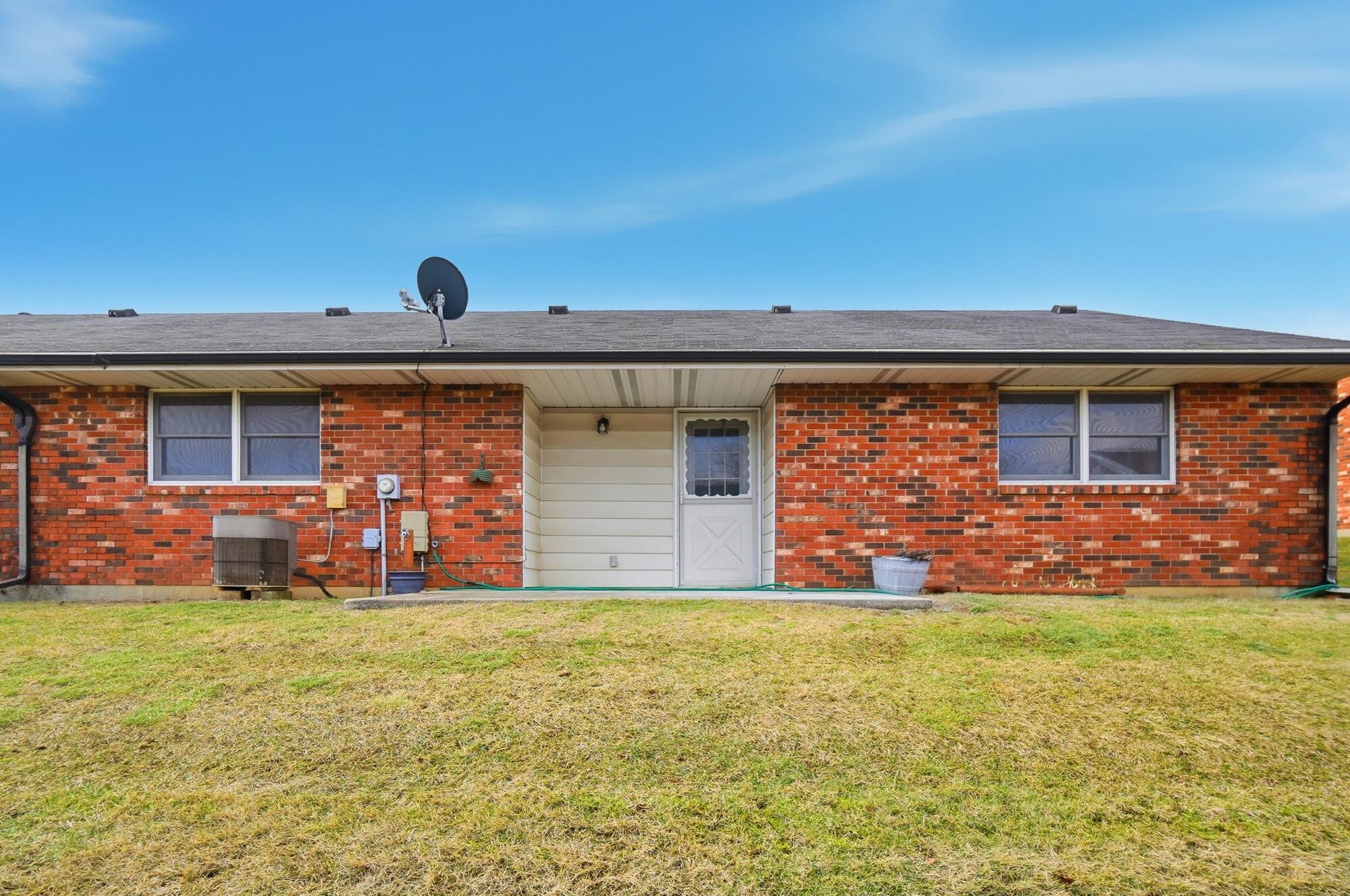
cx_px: 675
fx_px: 674
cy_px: 448
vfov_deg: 67.2
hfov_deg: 90.1
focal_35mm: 18
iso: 100
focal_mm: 12
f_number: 4
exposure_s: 1/4000
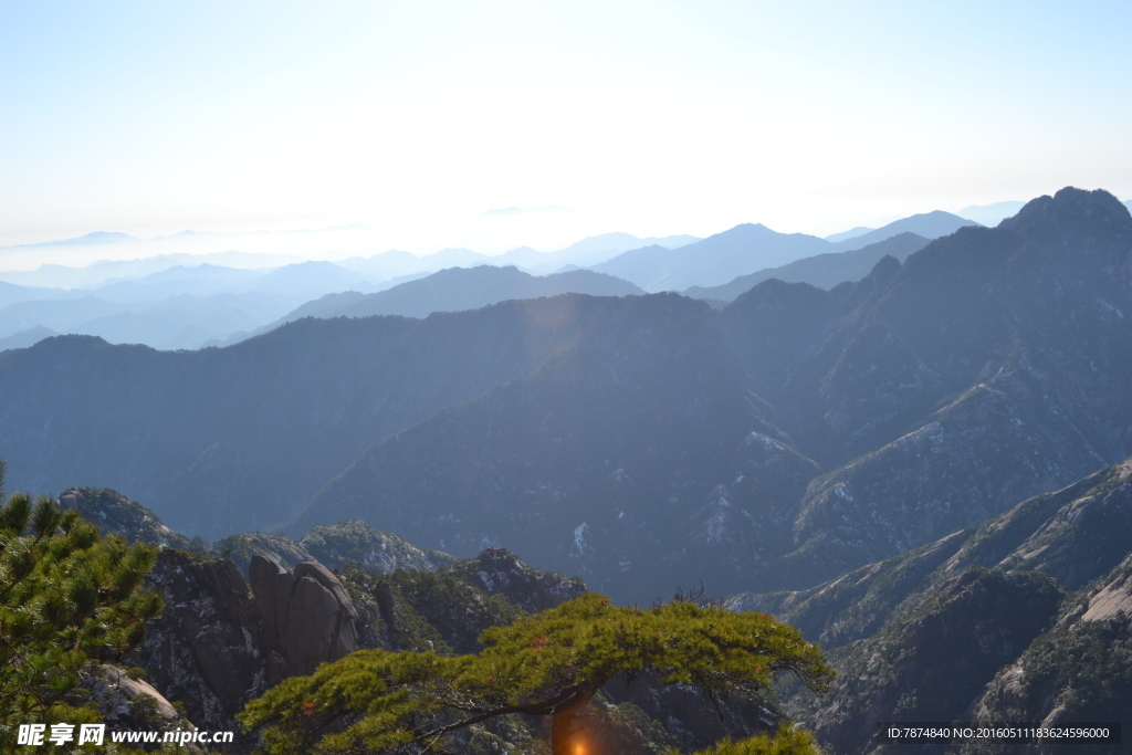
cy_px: 378
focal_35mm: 30
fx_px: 943
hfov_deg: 61.9
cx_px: 566
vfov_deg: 43.6
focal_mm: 20
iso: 100
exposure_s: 1/250
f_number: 8
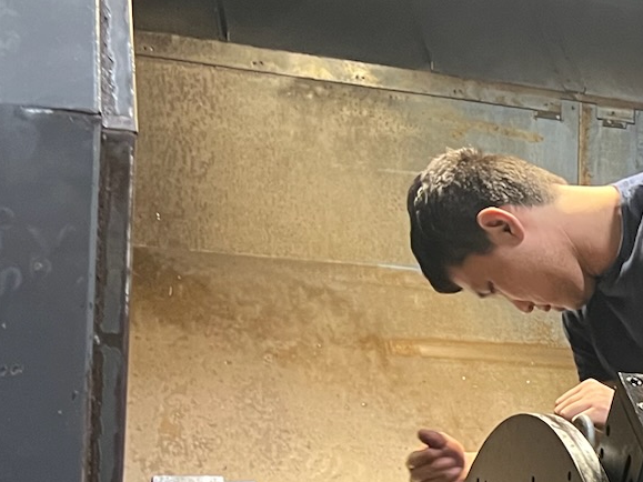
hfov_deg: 18.7
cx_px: 982
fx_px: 1709
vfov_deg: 15.9
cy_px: 416
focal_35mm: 92
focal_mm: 5.7
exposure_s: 1/60
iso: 250
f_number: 1.5
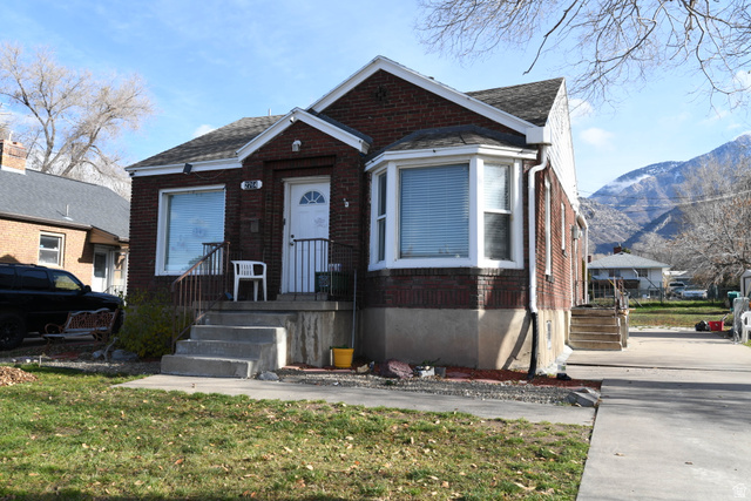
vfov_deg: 43.6
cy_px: 250
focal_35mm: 30
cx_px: 376
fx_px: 626
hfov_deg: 61.9
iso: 200
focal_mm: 30
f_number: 8
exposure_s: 1/250
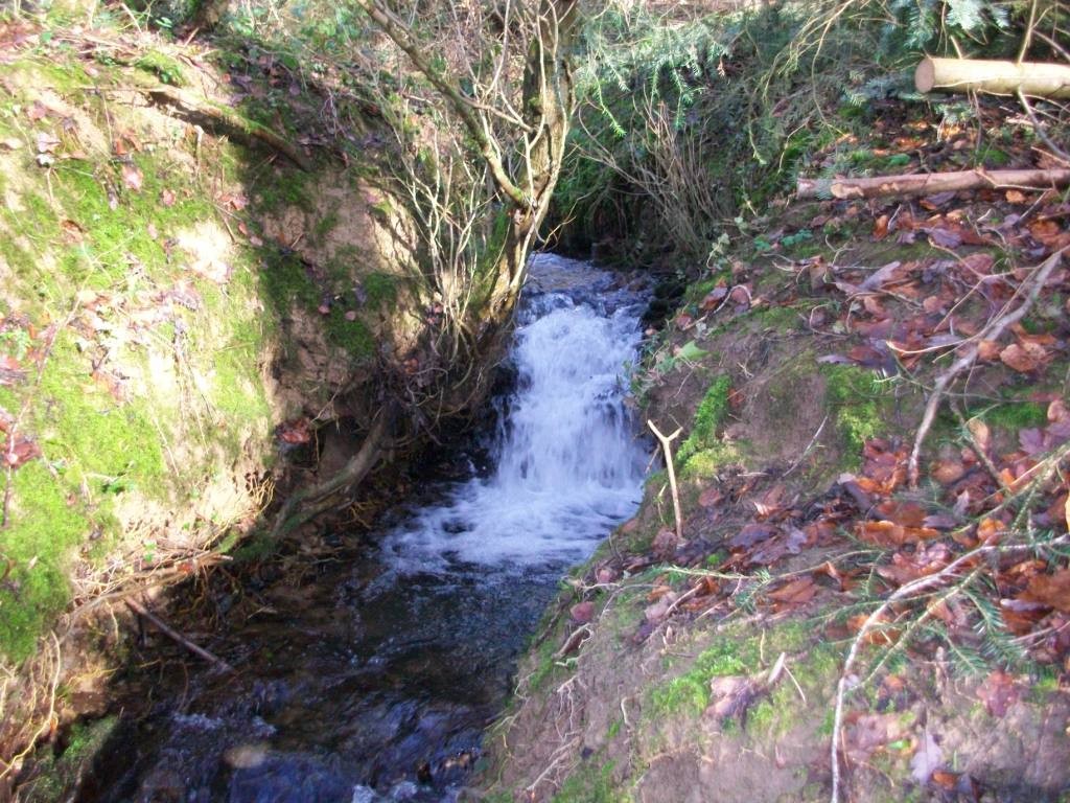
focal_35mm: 32
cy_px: 402
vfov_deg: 44.2
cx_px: 535
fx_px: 989
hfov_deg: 56.8
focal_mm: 5.7
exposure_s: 1/60
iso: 160
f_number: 2.8
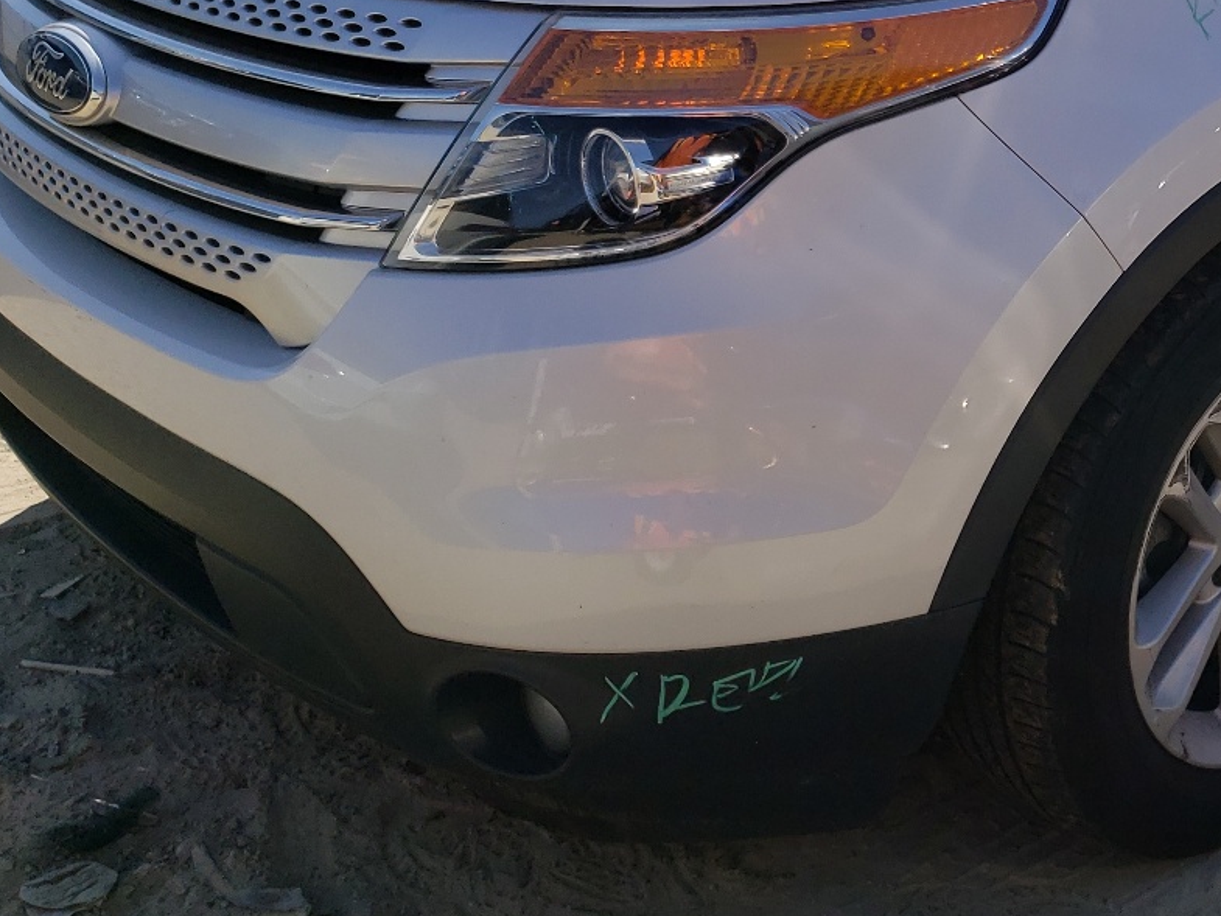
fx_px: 1870
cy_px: 146
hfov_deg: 33.9
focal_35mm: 53
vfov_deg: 26.9
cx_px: 1132
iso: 50
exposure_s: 1/5000
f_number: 1.5
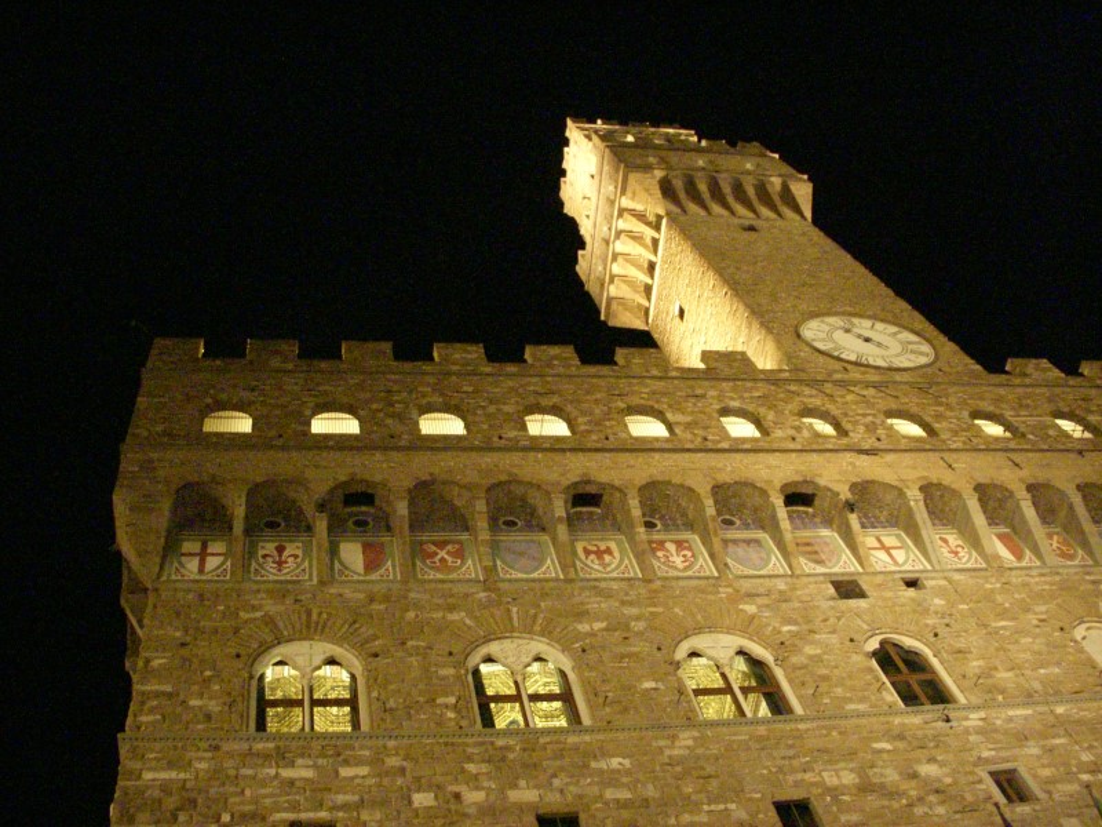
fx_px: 1210
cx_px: 551
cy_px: 414
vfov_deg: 37.7
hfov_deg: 49.0
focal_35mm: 38
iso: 1600
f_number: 3.3
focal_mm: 6.3
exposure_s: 1/13
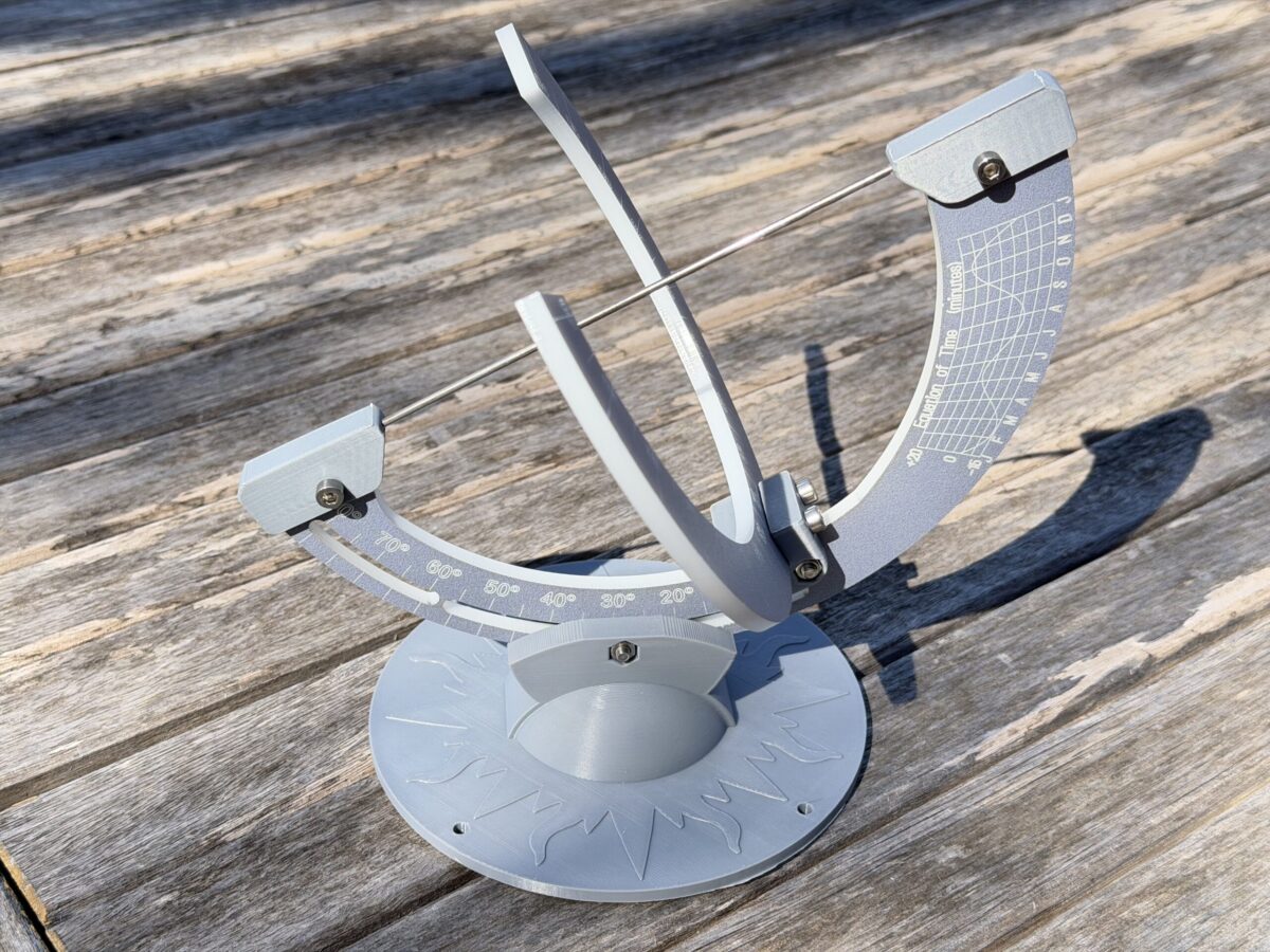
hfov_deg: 39.7
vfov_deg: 30.3
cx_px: 635
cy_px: 476
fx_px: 1761
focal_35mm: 48
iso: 80
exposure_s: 1/1980
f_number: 1.78
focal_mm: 6.76
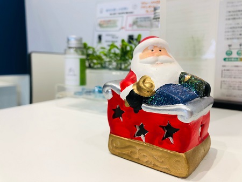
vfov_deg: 49.7
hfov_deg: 63.5
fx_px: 196
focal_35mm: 28
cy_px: 91
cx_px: 121
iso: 32
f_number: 1.8
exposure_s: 1/33
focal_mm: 3.99
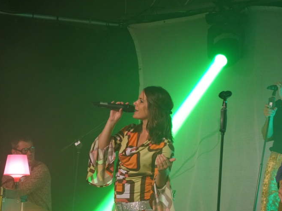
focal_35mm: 131
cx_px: 151
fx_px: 1067
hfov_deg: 15.1
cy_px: 105
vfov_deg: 11.3
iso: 2000
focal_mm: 80
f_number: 4.5
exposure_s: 1/100
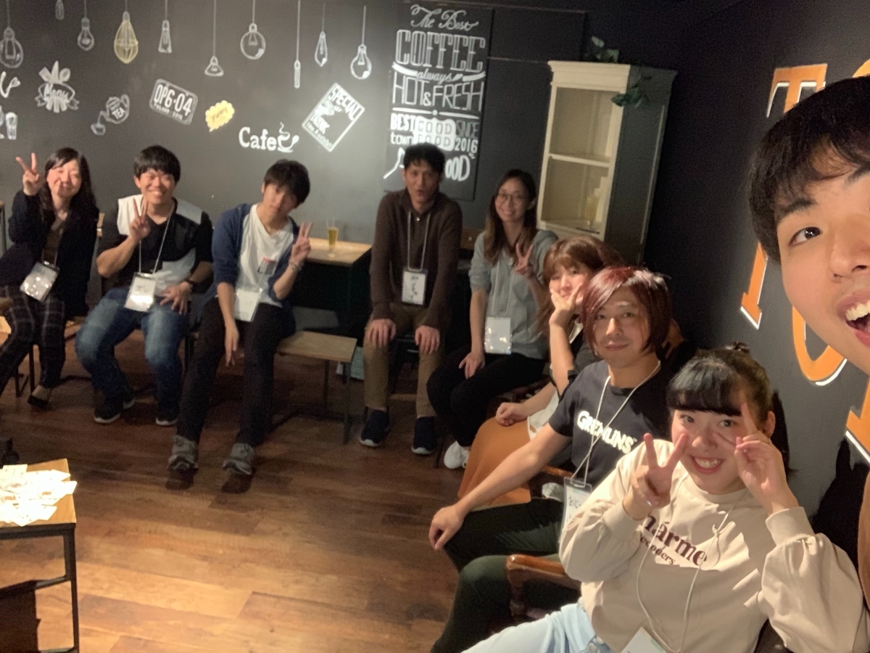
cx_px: 435
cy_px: 326
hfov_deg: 56.8
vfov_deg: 44.2
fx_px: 804
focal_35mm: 32
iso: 500
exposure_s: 1/17
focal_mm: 2.87
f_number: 2.2
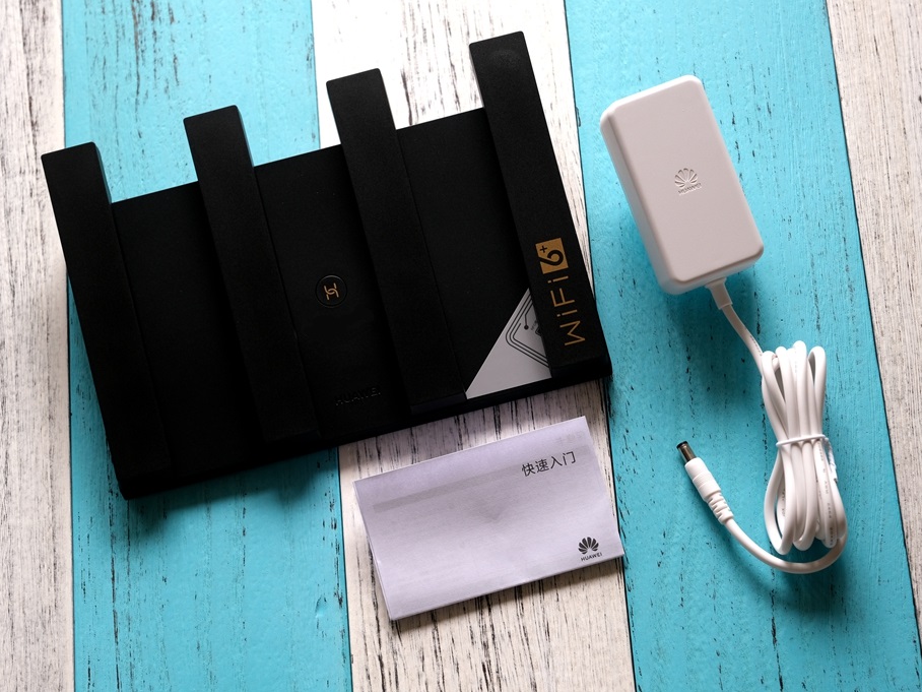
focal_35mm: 77
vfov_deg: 19.1
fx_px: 2051
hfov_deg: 25.3
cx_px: 414
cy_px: 346
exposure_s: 1/125
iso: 500
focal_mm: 47
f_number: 4.5
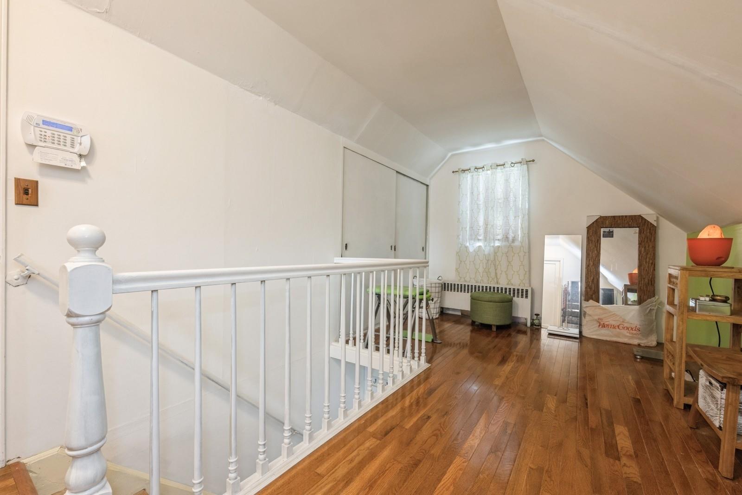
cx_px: 371
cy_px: 248
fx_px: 299
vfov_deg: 79.2
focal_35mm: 14
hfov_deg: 102.3
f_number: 11
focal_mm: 14.5
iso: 400
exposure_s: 1/1.67
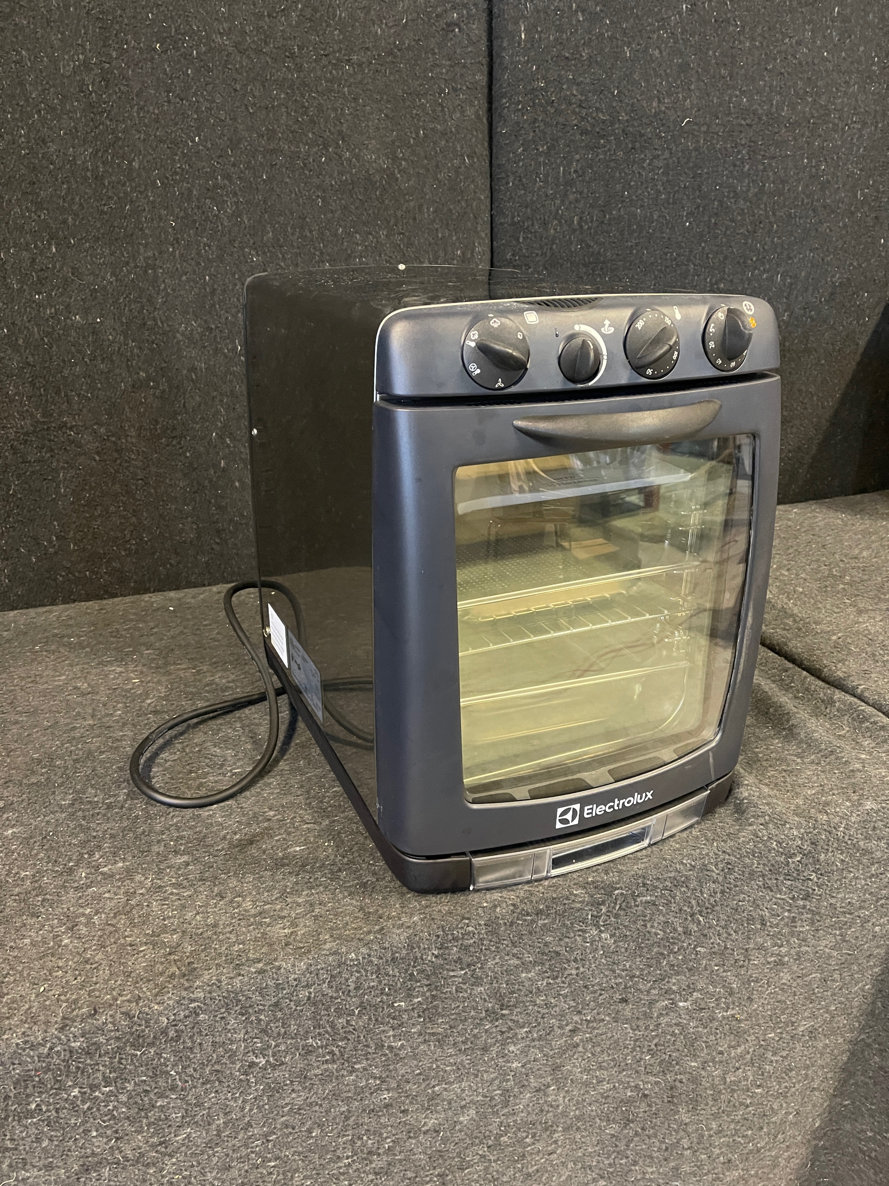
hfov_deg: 53.1
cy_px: 593
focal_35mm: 26
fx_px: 890
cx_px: 444
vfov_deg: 67.3
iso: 640
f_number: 1.6
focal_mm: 5.1
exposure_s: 1/25
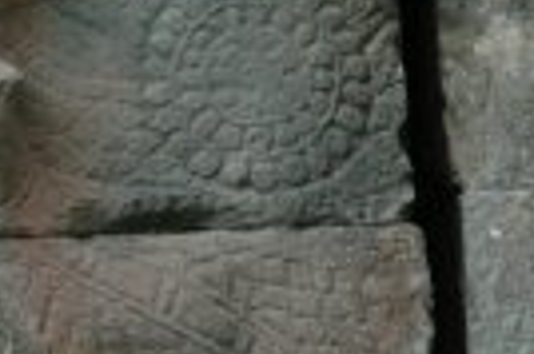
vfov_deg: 3.7
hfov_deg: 5.4
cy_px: 199
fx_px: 5511
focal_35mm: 372
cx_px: -546
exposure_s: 1/125
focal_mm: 46
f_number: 5.6
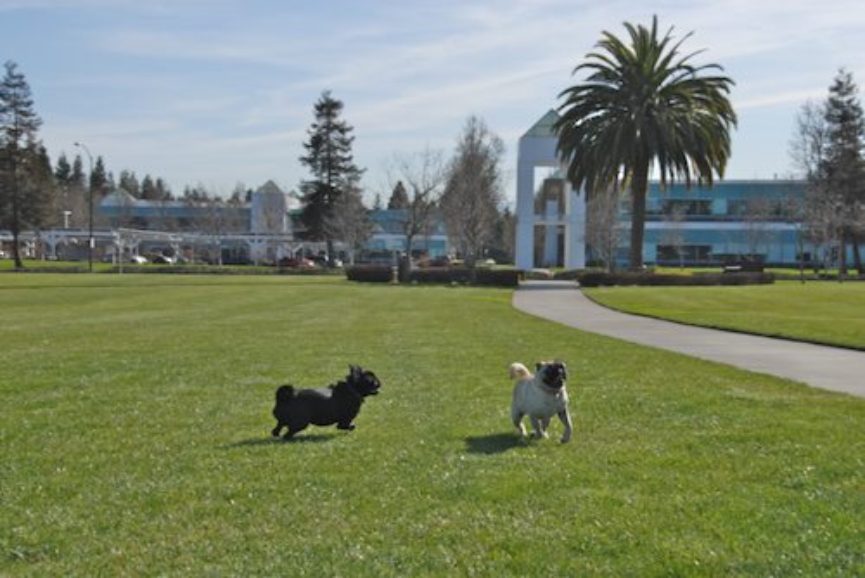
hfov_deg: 36.9
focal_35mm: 54
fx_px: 1298
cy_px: 289
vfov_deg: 25.1
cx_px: 432
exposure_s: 1/250
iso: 100
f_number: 8
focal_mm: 36
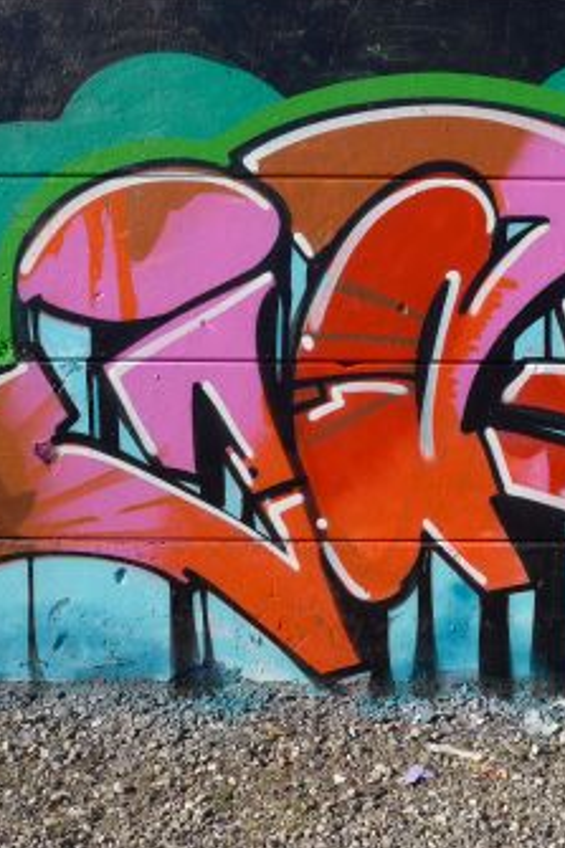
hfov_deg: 29.6
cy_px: 404
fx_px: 1060
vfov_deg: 43.6
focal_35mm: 45
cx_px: 372
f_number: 2.8
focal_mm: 6
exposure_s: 1/1600
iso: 80
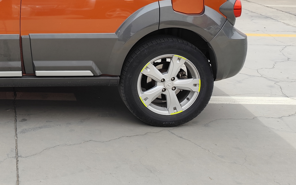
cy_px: -1
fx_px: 460
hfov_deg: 32.8
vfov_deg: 21.9
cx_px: 2
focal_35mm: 57
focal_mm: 6.14
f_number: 1.65
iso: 50
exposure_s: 1/436
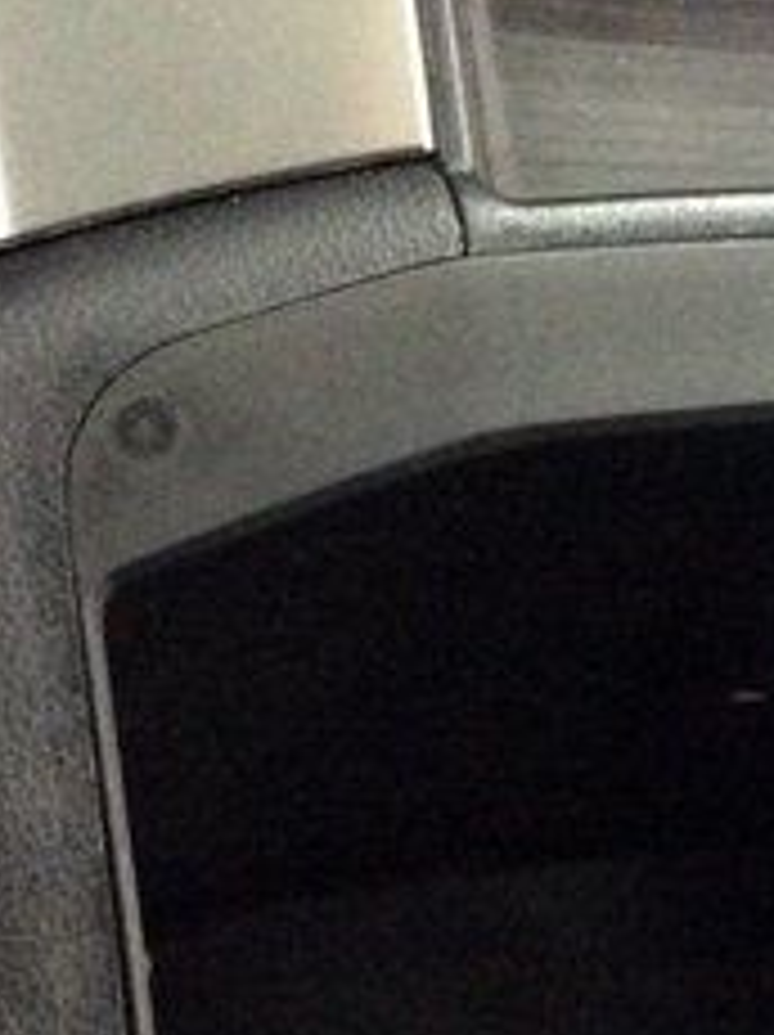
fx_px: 2658
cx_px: 828
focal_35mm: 89
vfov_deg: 21.6
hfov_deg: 16.1
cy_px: 922
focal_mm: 3.3
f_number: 2.4
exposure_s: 1/15
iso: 640
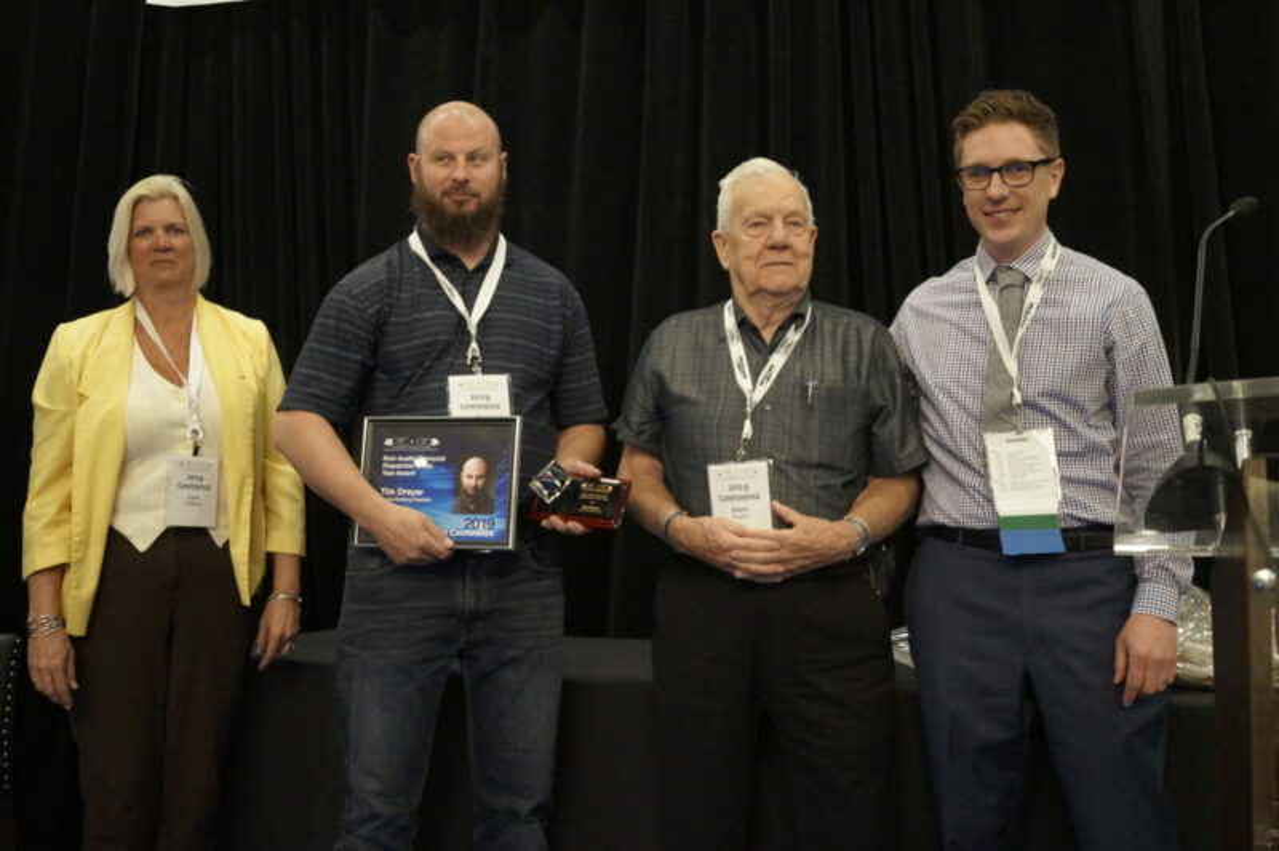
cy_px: 426
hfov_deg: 53.2
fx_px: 1278
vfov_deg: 36.8
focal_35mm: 36
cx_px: 640
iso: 3200
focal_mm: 24
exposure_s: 1/40
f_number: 4
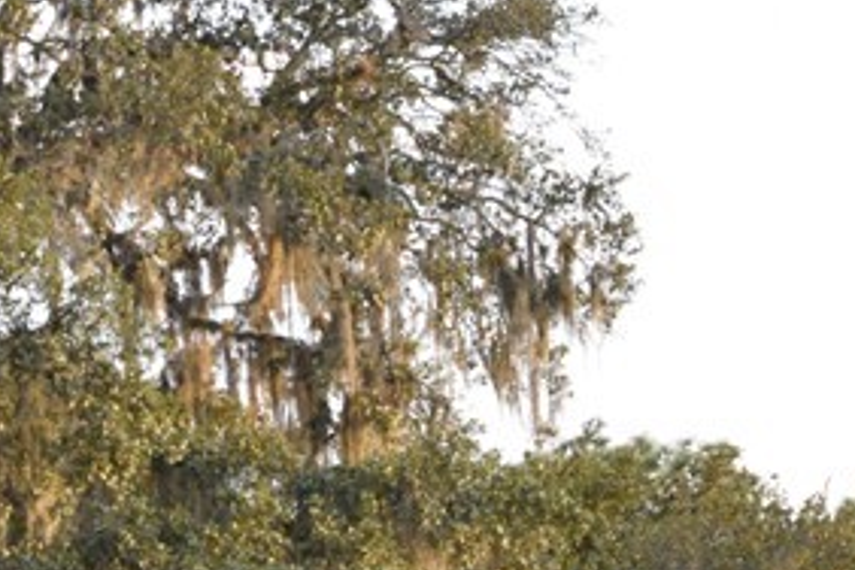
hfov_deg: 7.1
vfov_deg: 4.7
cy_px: 740
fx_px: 6863
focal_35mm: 289
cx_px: -297
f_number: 6.3
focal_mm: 50
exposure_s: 1/160
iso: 400
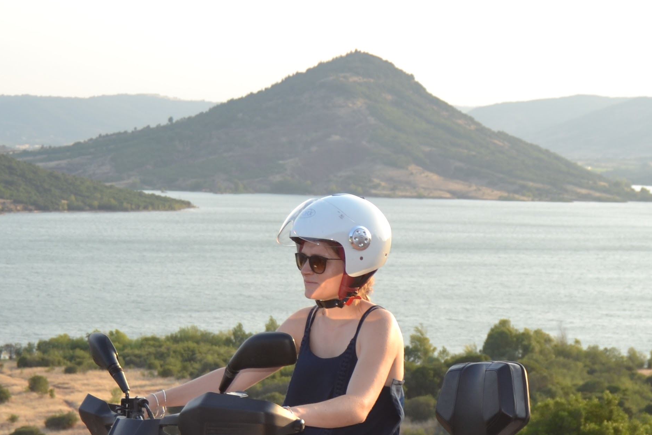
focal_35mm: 111
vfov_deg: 12.2
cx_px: 417
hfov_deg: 18.4
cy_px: 399
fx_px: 2010
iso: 100
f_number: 4.5
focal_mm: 30
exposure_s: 1/200
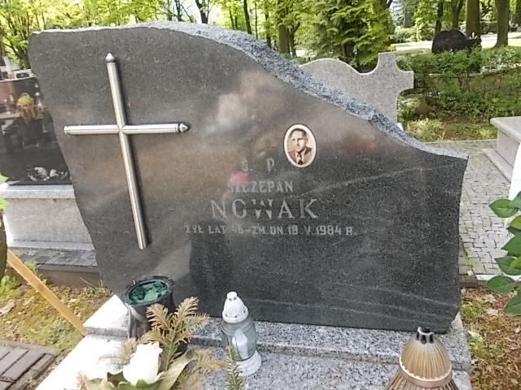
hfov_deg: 63.4
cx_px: 260
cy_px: 195
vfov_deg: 49.7
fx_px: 421
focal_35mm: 28
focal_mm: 4
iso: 80
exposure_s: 1/125
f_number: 2.7
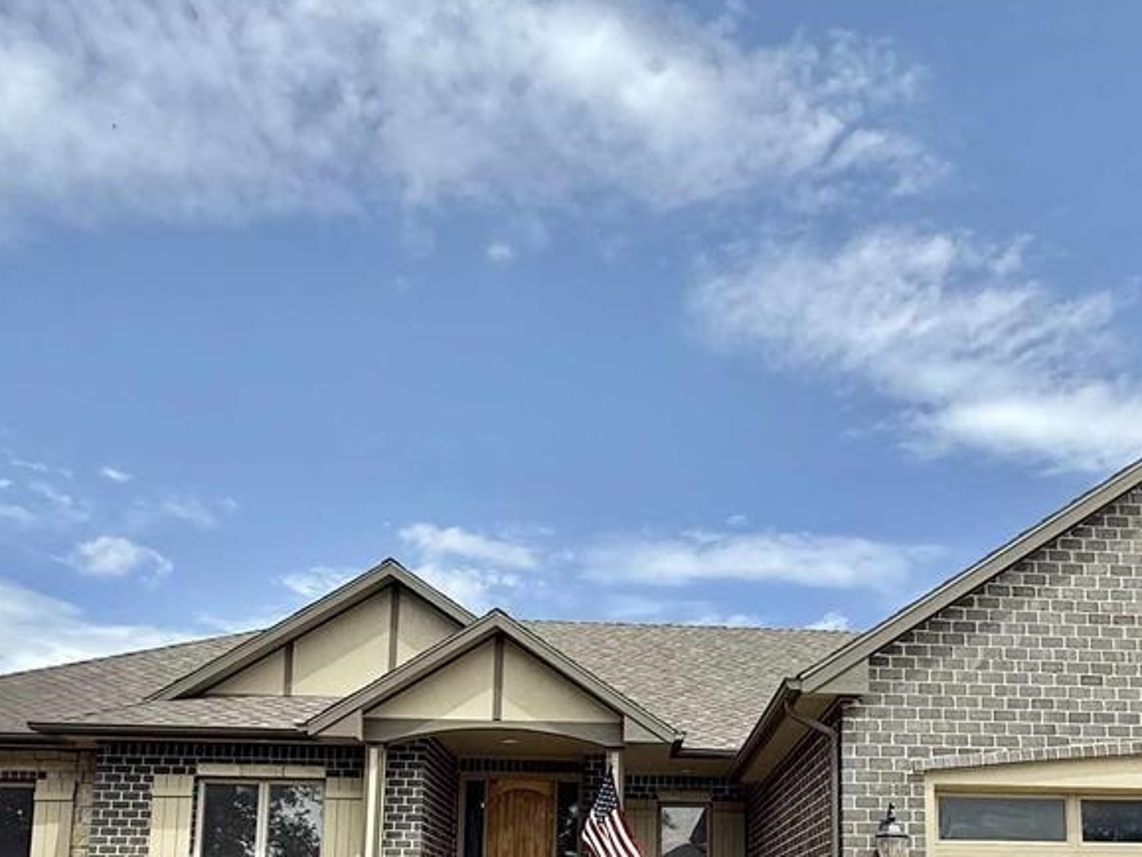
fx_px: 1023
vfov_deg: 41.0
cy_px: 810
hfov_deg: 57.5
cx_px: 729
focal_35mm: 31
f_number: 2.2
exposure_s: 1/1848
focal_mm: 2.22
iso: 50
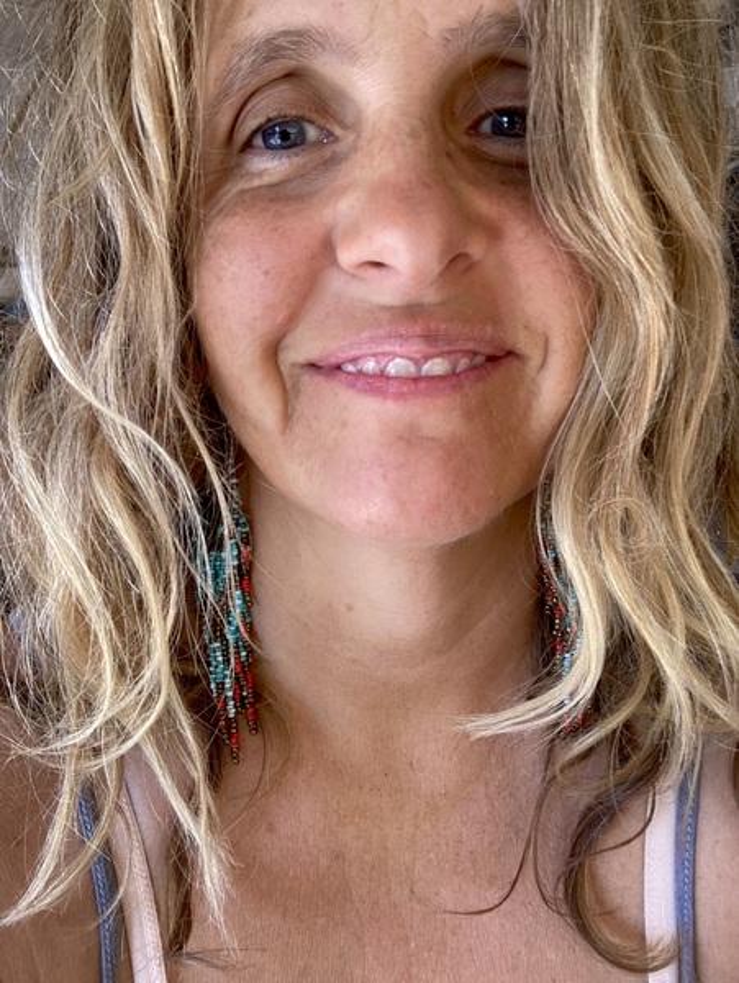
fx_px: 910
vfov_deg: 56.8
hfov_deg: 44.2
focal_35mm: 32
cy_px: 492
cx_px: 370
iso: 50
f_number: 2.2
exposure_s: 1/50
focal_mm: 2.87
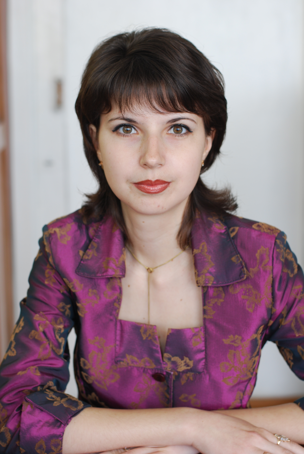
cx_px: 152
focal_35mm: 75
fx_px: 947
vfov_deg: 27.0
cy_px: 227
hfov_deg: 18.2
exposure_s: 1/50
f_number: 3.5
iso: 200
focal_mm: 50
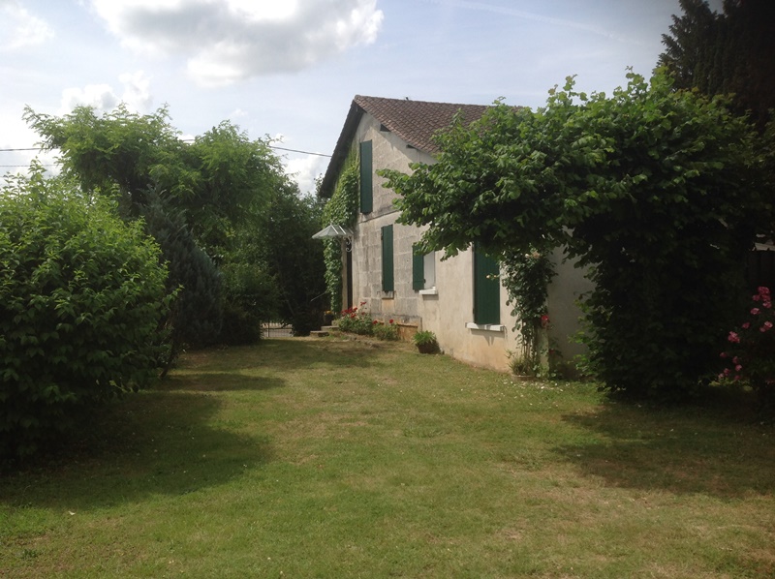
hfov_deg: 52.7
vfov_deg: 40.6
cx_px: 388
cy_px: 290
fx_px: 783
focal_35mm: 35
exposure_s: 1/2016
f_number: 2.4
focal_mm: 4.28
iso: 50
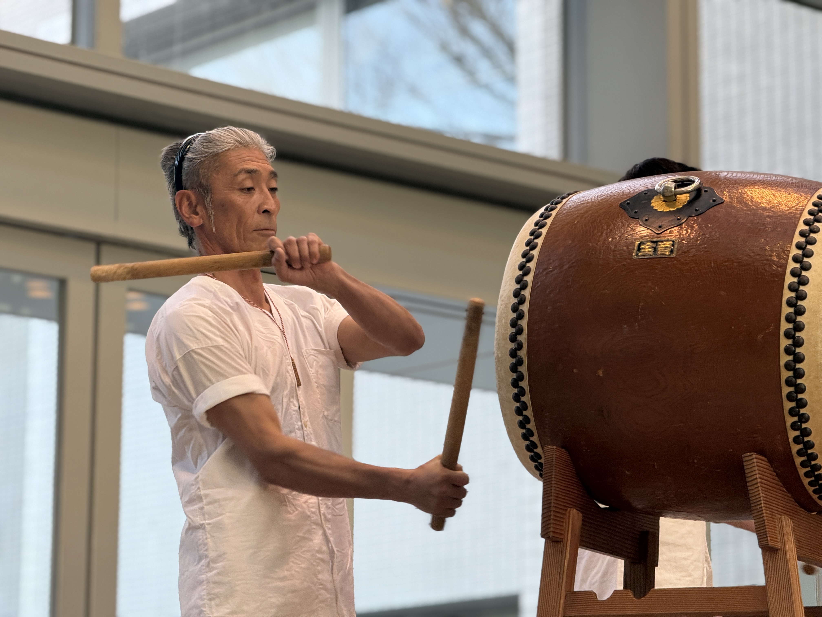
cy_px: 308
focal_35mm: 120
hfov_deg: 16.4
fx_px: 2850
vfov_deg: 12.3
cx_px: 411
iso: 125
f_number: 2.8
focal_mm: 15.66
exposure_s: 1/100
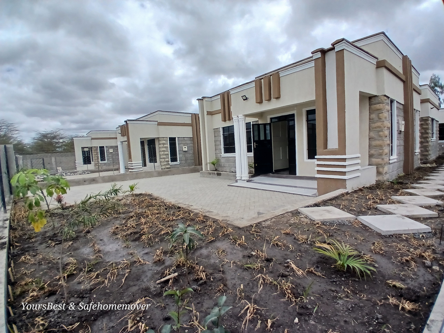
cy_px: 166
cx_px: 222
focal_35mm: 17
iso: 50
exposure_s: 1/1761
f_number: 2.2
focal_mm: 1.4
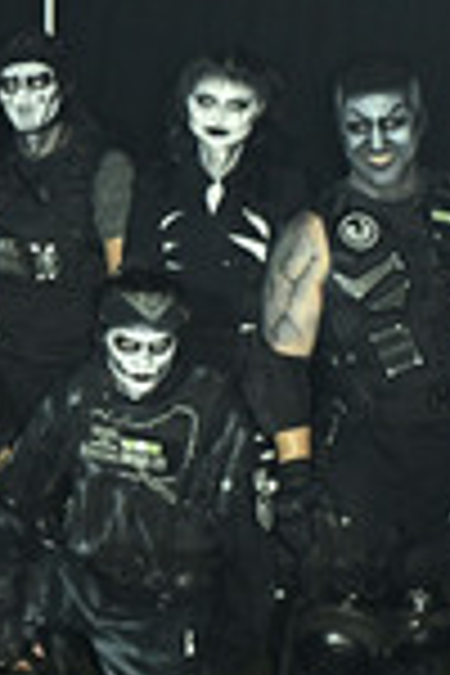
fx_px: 1969
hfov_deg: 12.1
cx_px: -340
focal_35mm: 105
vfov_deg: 19.4
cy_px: 410
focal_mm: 35
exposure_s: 1/640
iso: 4000
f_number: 3.2
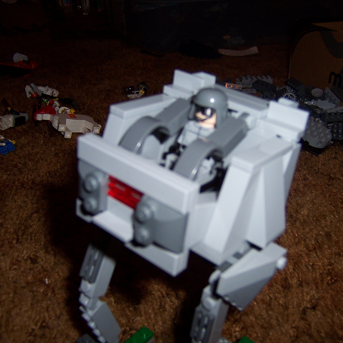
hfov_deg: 42.8
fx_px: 437
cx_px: 181
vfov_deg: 42.8
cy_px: 172
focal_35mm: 39
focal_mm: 5.5
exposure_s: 1/60
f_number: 2.8
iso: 80
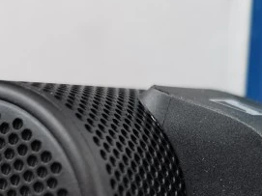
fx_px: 915
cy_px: 277
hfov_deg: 16.3
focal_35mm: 121
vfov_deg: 11.8
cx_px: 170
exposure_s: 1/100
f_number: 1.6
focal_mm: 5.56
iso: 200
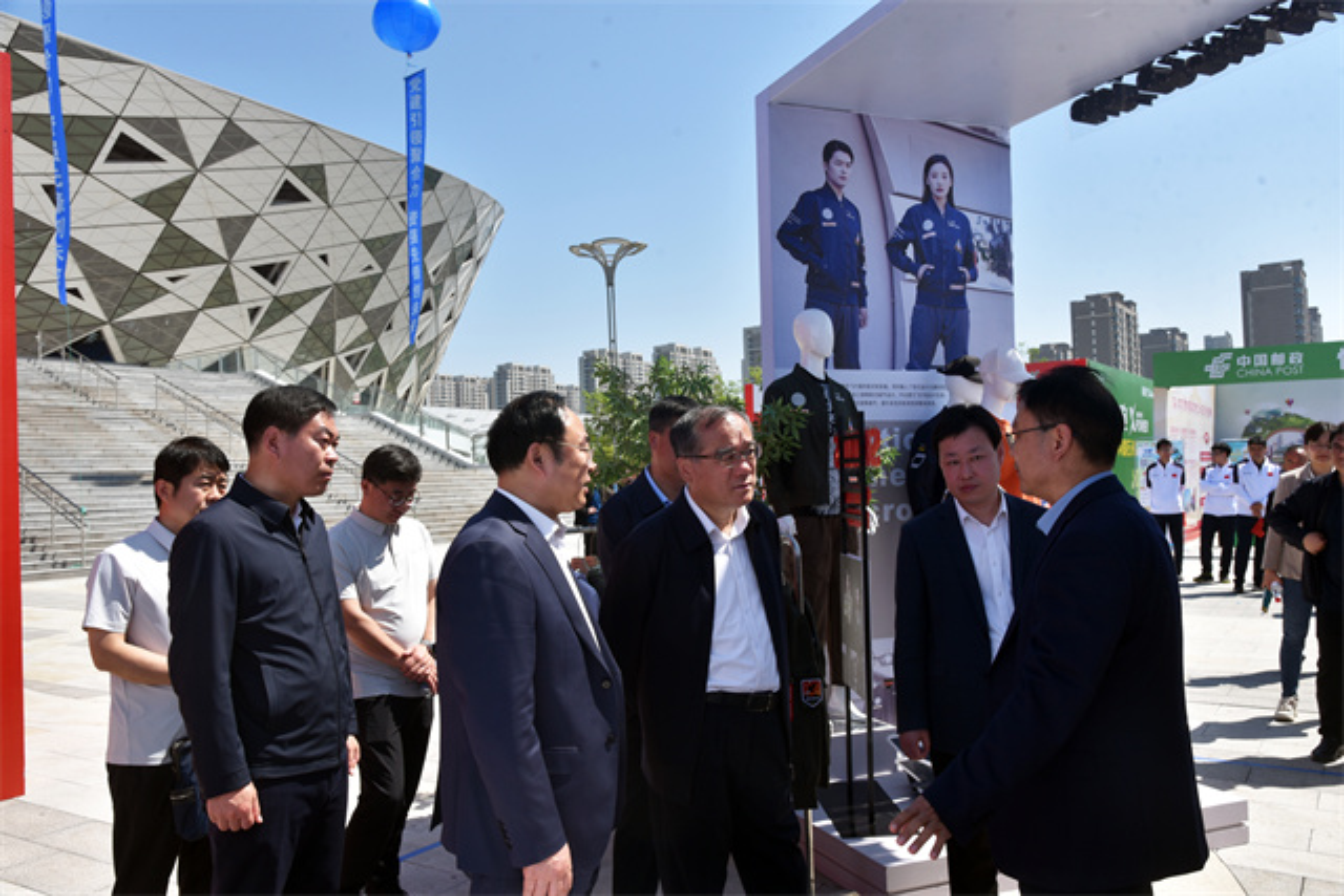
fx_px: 1120
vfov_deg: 43.6
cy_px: 448
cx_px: 672
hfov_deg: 61.9
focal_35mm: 30
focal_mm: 30
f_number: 9
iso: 200
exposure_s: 1/320
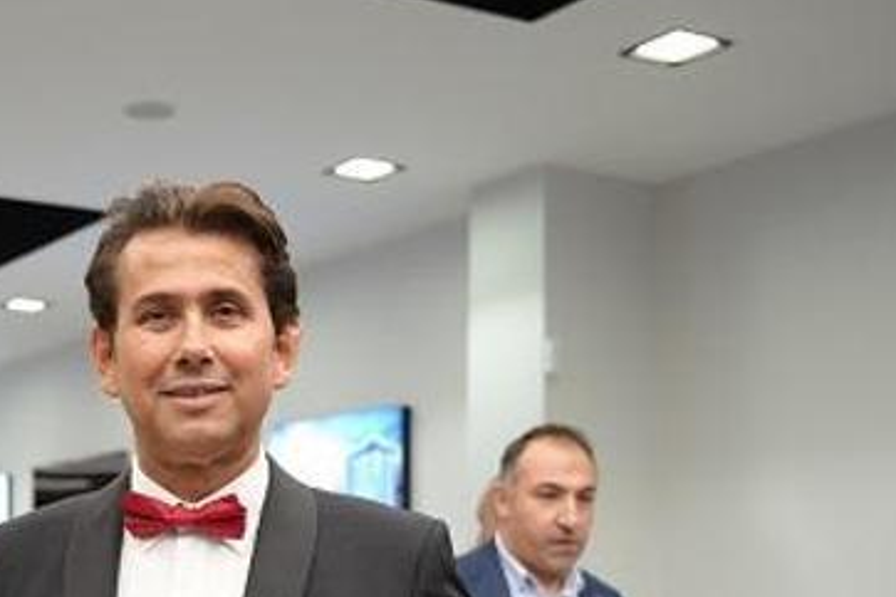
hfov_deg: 29.4
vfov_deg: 20.1
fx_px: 1642
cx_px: 104
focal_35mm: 66
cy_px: 571
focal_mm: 31
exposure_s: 1/250
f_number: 2.8
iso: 800
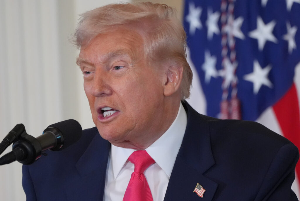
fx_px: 5005
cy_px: 100
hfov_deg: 3.4
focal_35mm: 600
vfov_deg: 2.3
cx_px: 150
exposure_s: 1/160
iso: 5000
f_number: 6.3
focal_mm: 400
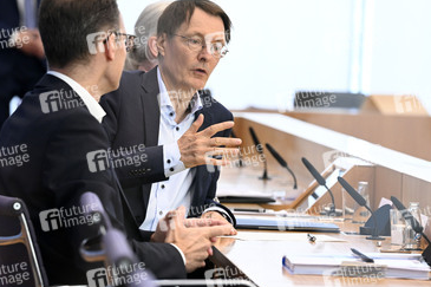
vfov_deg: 5.6
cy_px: 129
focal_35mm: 247
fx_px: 2956
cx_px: 204
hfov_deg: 8.3
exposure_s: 1/500
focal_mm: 200
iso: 3200
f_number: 5.6
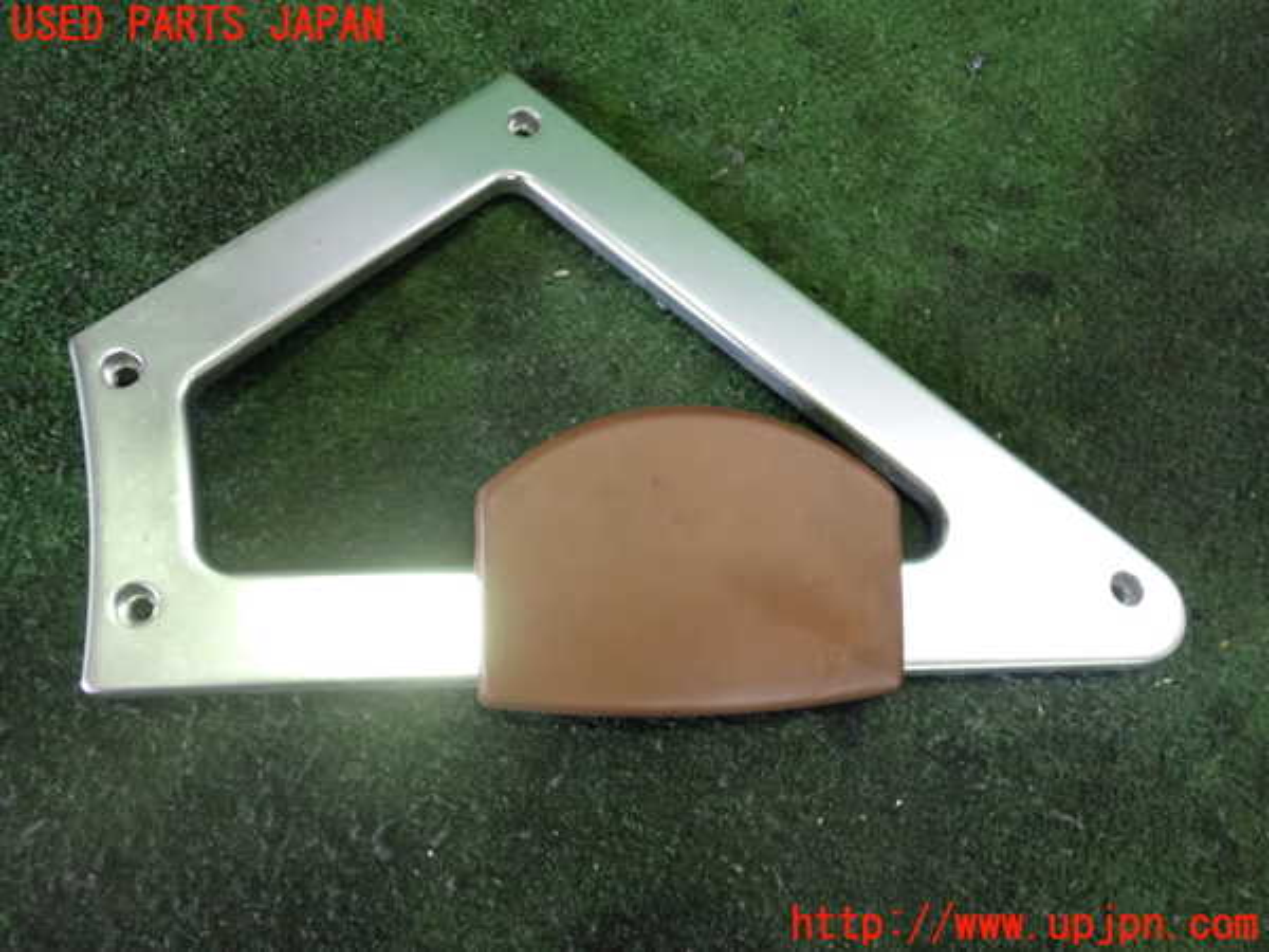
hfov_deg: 60.0
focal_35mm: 30
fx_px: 1100
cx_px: 634
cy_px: 476
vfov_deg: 46.8
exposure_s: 1/125
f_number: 2.3
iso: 1250
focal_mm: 5.4
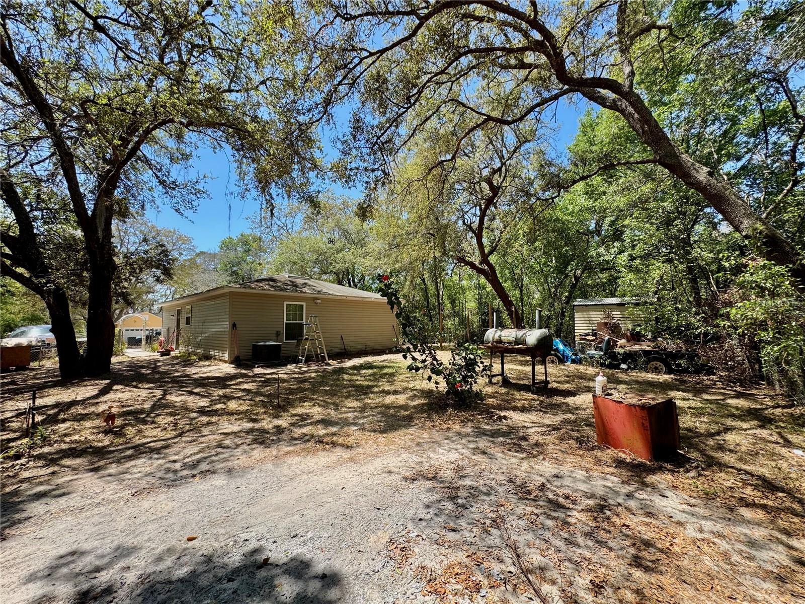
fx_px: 326
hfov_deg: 102.1
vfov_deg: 85.7
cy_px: 302
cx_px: 402
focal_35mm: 14
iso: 40
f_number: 2.2
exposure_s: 1/518
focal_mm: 2.22
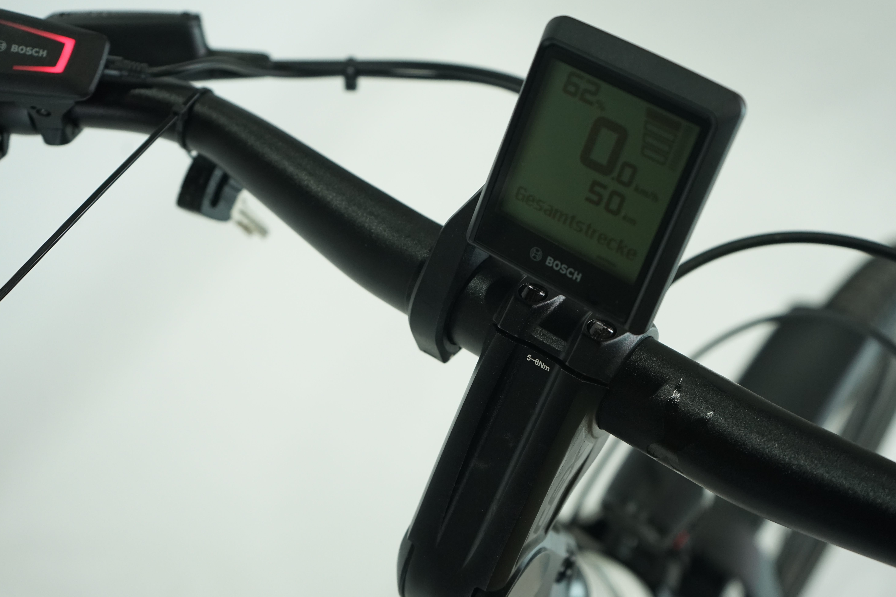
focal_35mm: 48
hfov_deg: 41.1
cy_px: 294
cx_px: 451
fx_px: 1195
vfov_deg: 28.1
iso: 1000
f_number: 4.5
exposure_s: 1/200
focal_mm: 47
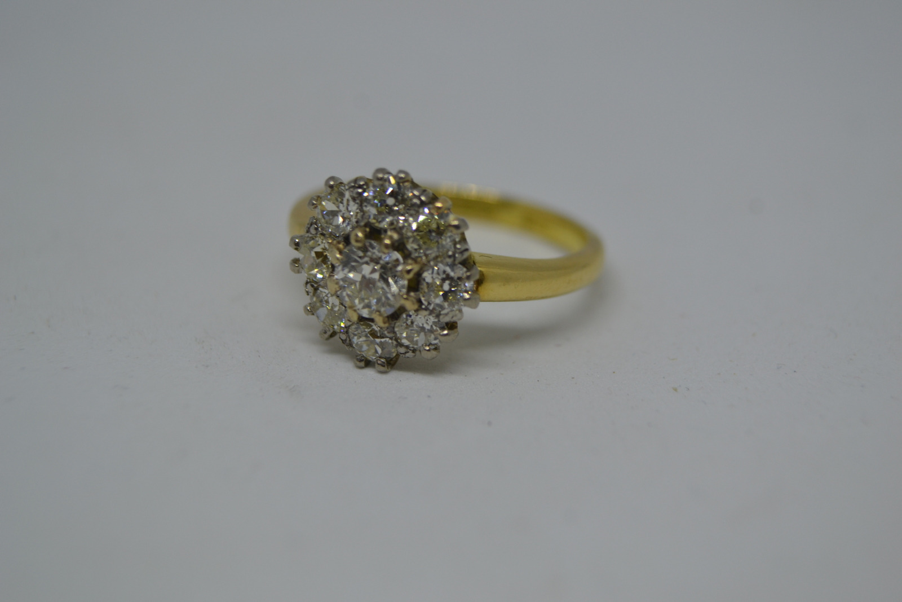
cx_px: 451
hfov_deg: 33.4
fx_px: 1503
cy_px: 301
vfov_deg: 22.6
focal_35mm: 60
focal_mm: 40
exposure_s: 1/60
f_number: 5.6
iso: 220
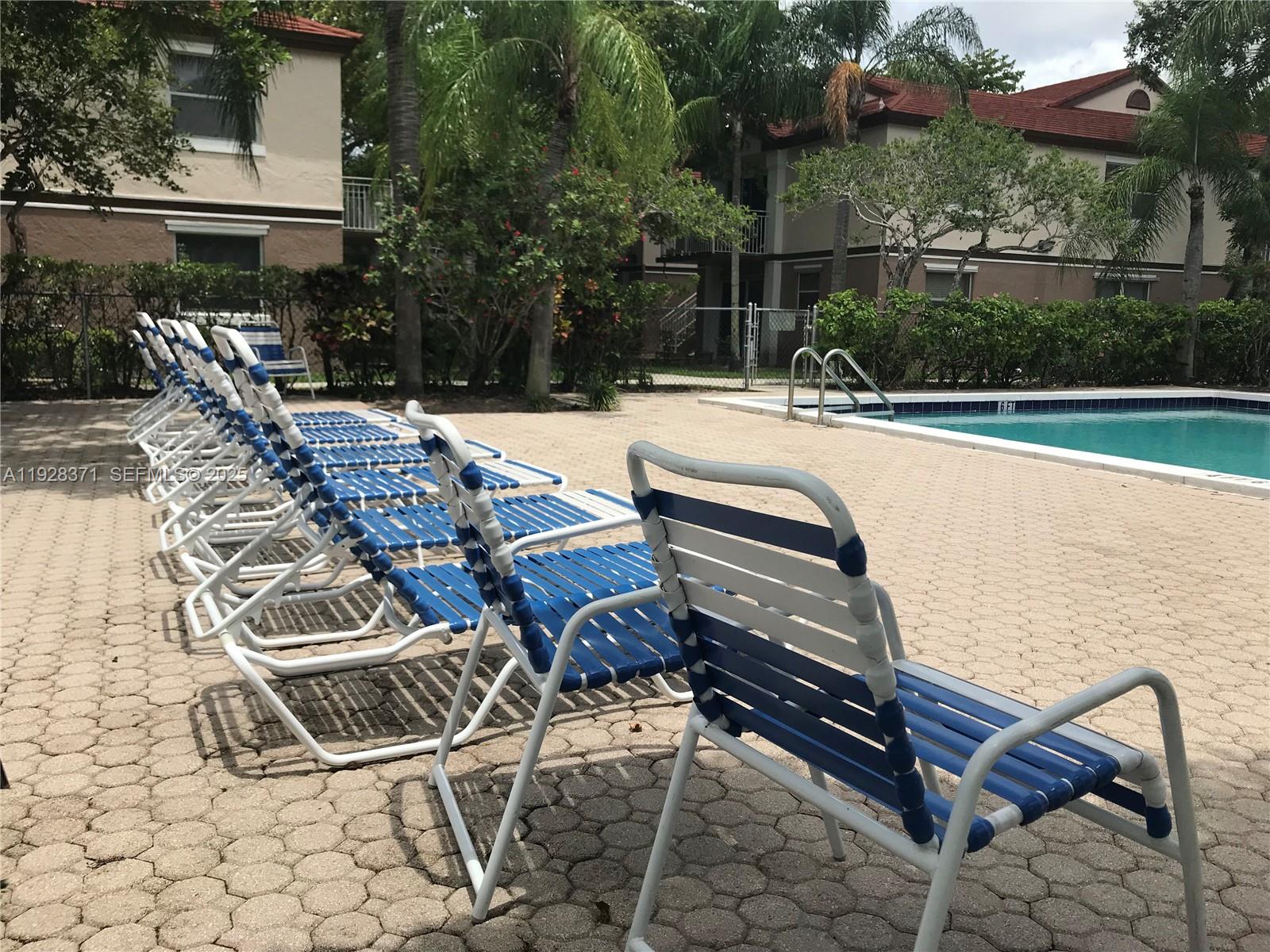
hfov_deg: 63.4
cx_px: 635
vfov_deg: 49.7
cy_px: 476
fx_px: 1027
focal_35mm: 28
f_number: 1.8
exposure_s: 1/2907
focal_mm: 3.99
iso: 20
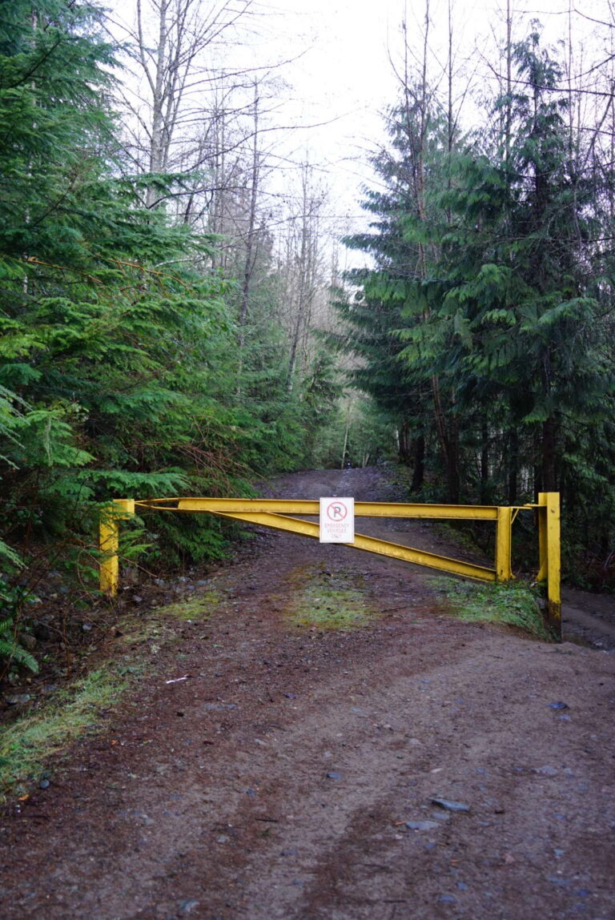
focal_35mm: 32
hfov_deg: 41.2
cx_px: 308
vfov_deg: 58.7
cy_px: 460
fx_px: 818
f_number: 4
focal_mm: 32
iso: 320
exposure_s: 1/60
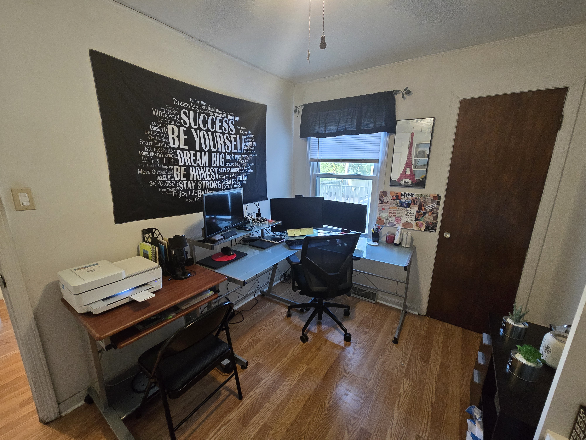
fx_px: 220
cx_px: 293
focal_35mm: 13
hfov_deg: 106.2
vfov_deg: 89.9
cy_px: 220
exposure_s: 1/60
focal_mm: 2.2
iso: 800
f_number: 2.2
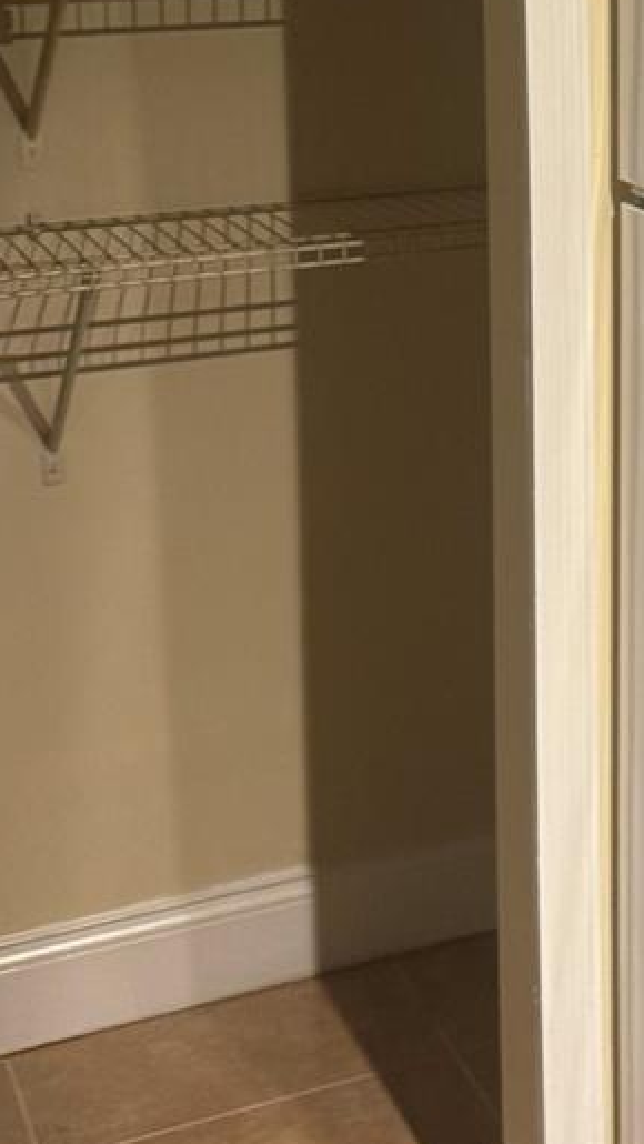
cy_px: 76
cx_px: 1079
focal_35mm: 78
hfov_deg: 14.1
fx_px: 2366
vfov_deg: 26.1
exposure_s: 1/60
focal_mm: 6.76
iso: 160
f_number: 1.78
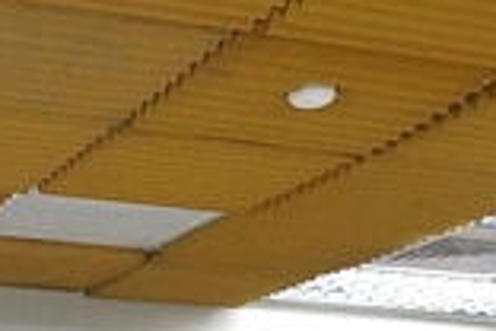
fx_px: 1405
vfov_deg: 12.9
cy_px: 463
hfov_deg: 19.3
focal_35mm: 102
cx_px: -37
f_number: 5.6
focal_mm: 18
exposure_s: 1/200
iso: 3200
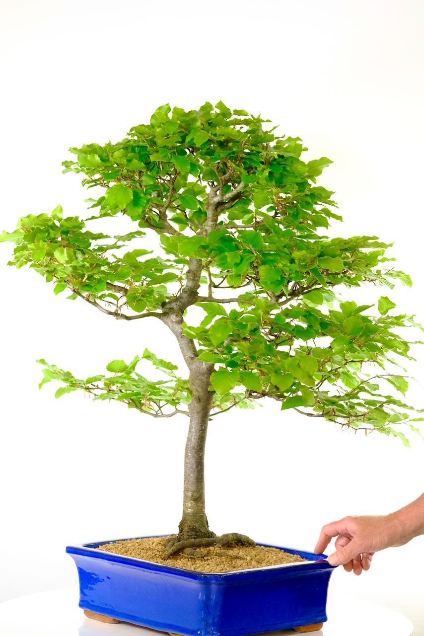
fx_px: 1695
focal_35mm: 96
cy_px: 318
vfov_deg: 21.2
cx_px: 212
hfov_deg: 14.3
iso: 2500
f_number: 5
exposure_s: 1/60
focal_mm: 63.8
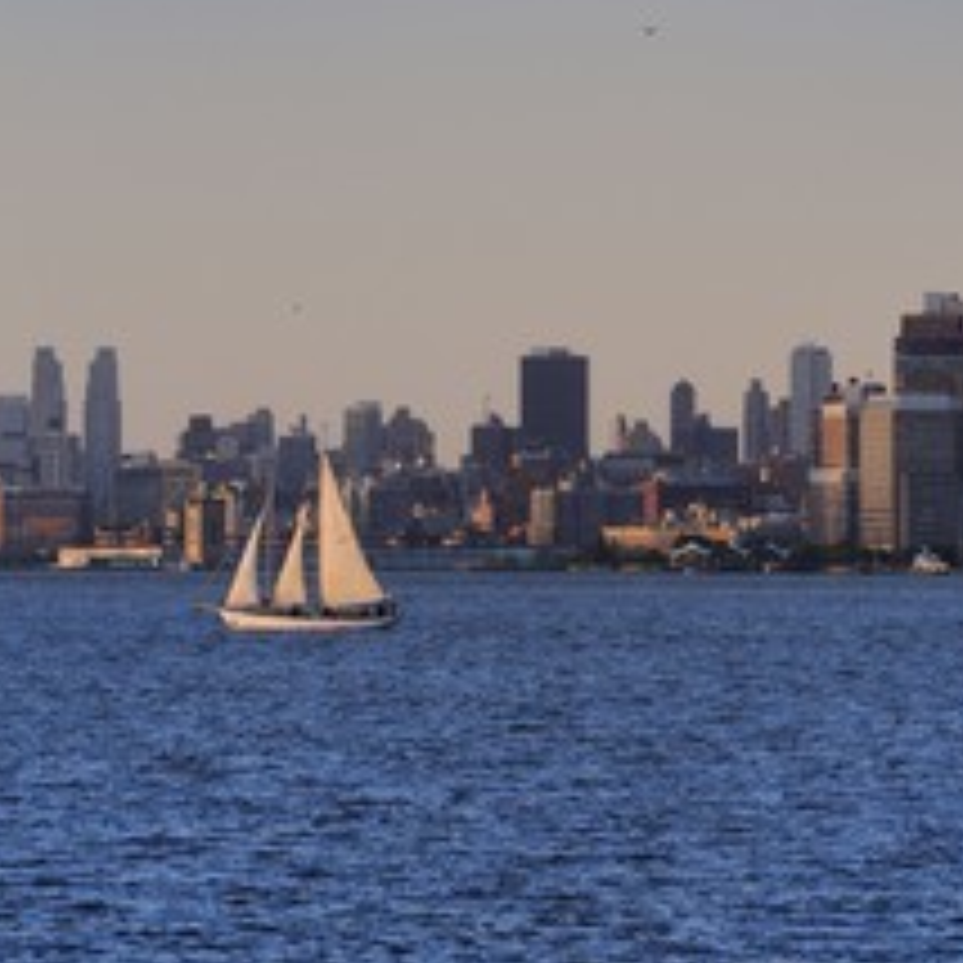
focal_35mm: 334
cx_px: 680
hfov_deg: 5.2
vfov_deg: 5.2
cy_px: 346
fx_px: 10512
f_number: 5.6
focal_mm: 200
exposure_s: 1/320
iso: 400
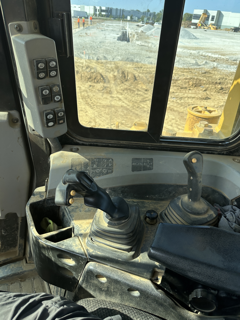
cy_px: 160
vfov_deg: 71.6
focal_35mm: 24
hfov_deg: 56.8
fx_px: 222
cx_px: 120
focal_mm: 6.86
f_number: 1.78
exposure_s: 1/1587
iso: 80
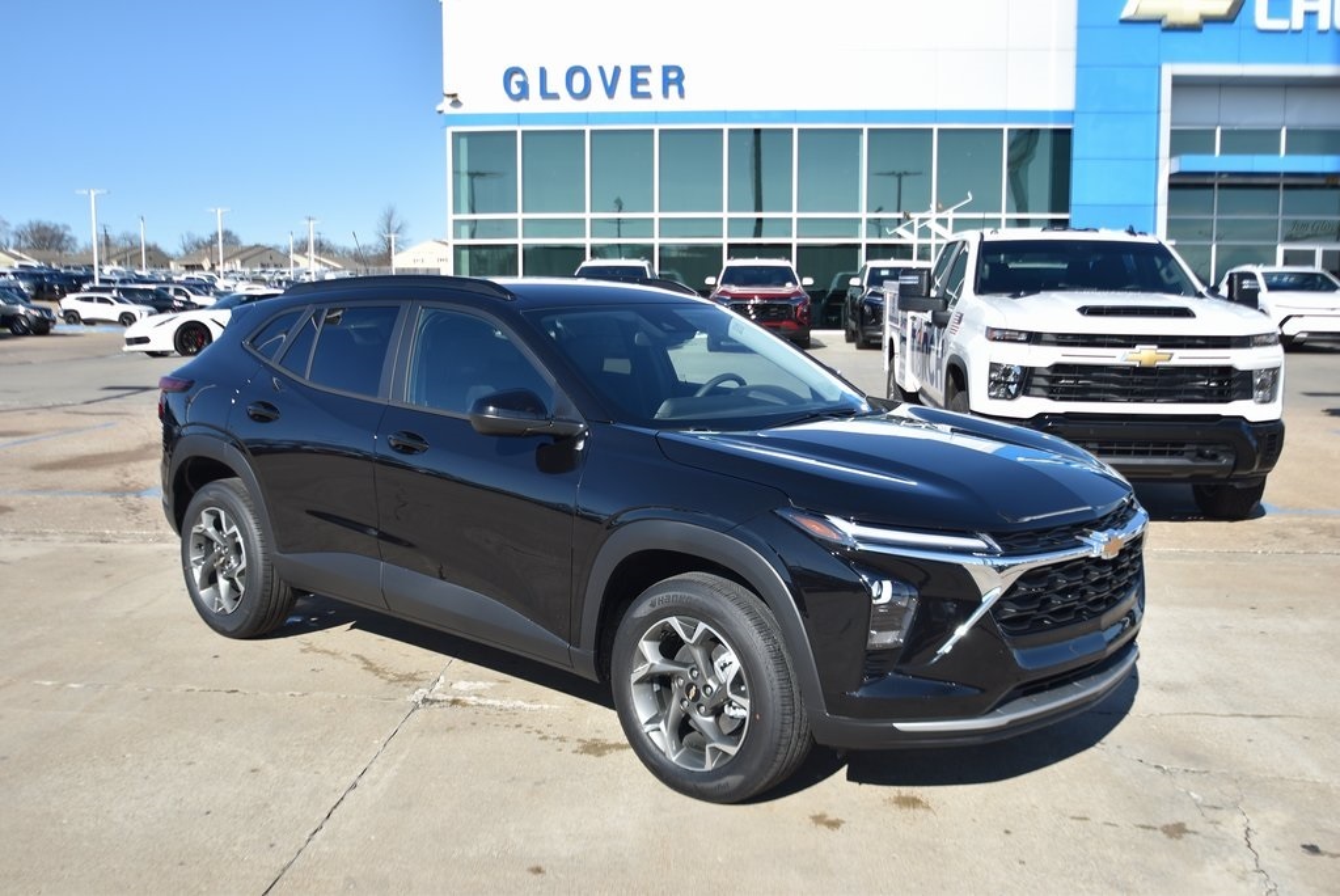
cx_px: 670
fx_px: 1341
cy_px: 448
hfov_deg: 53.1
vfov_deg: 36.9
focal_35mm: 36
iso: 100
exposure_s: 1/640
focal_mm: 24
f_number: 4.5
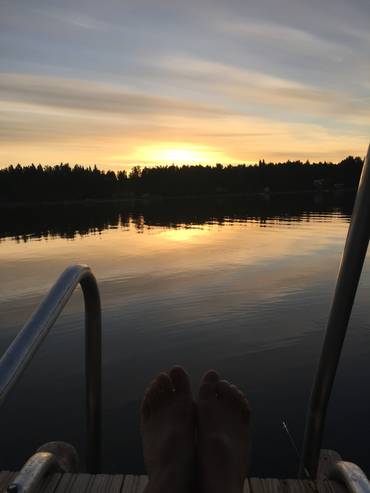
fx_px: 413
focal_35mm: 29
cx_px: 185
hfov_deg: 48.2
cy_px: 246
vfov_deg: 61.7
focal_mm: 4.15
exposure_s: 1/920
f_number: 2.2
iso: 32
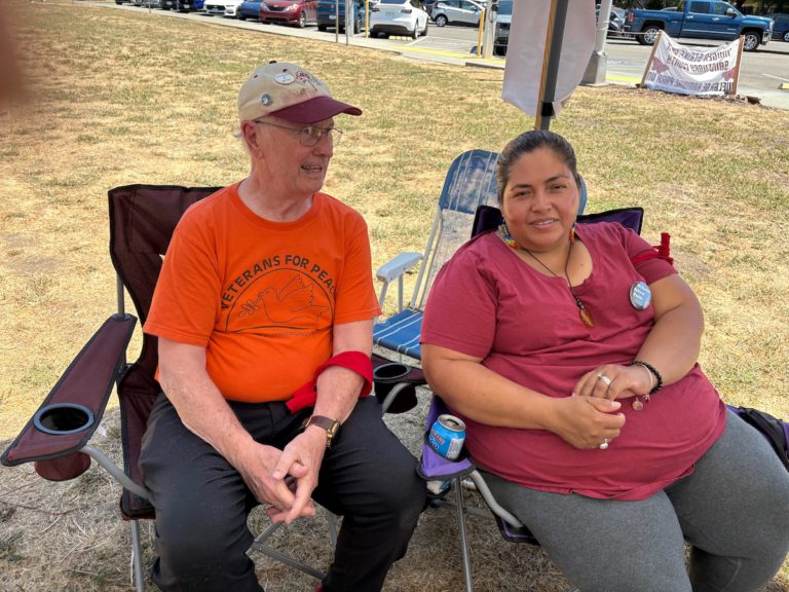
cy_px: 296
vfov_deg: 53.1
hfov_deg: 67.3
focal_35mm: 26
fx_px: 593
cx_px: 394
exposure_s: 1/959
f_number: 1.6
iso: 50
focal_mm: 5.96
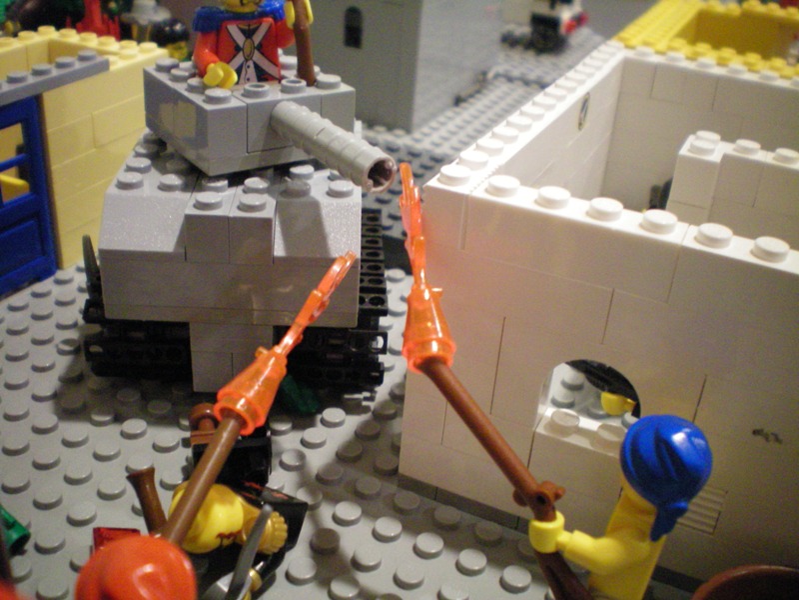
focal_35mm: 38
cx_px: 400
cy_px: 300
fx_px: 877
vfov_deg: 37.7
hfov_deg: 49.0
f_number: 3.1
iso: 400
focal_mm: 6.3
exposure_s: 1/13
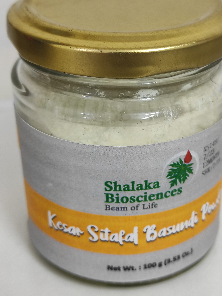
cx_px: 132
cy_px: 147
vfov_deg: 60.0
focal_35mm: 30
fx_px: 257
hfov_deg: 46.5
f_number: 1.89
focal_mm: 5.43
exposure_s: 1/33
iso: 642
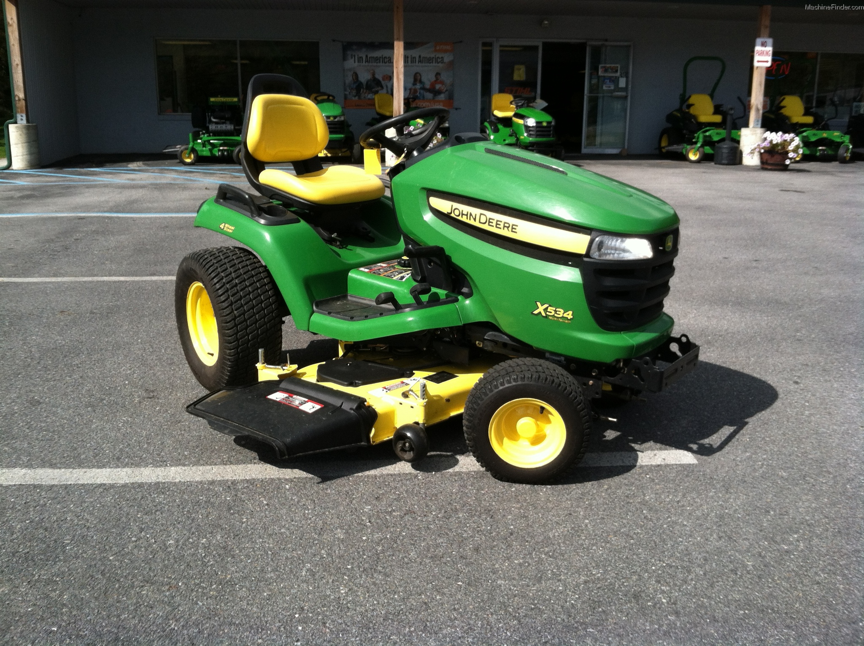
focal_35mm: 35
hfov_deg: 52.7
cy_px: 323
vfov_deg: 40.6
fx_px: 872
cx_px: 432
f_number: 2.8
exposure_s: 1/1034
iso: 80
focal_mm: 3.85
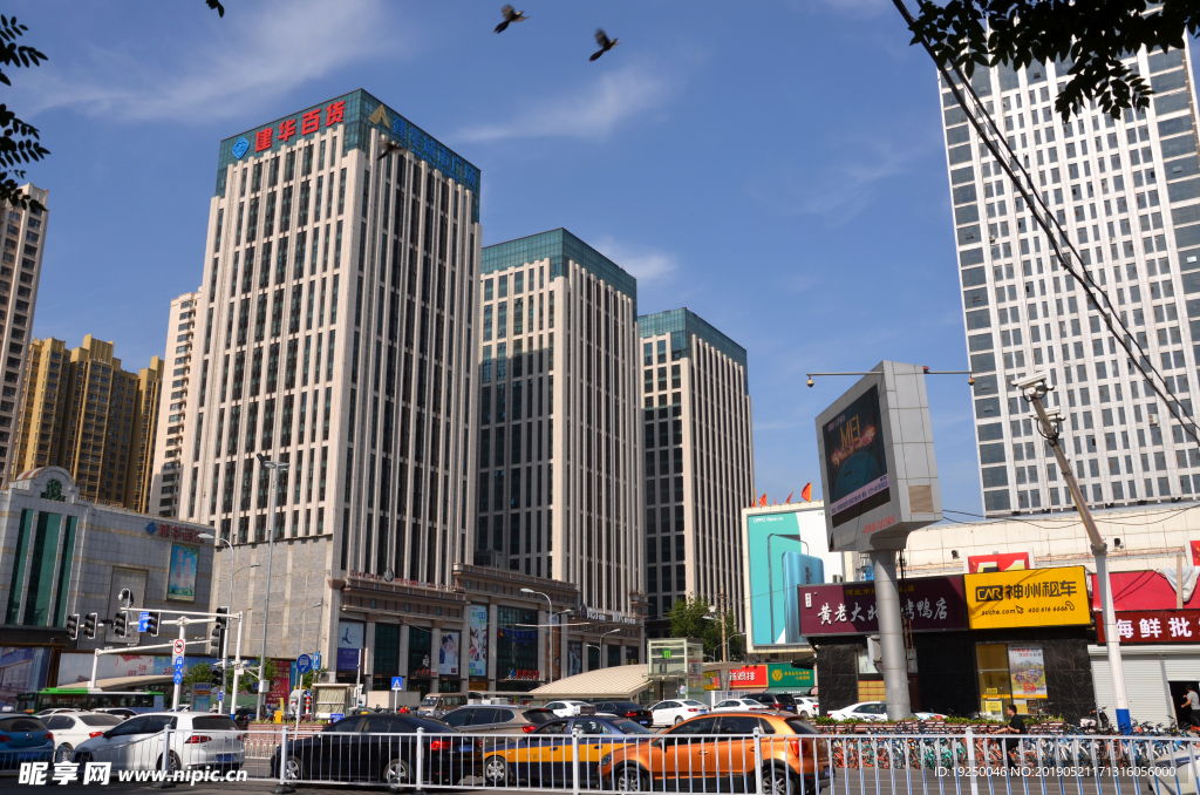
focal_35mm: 33
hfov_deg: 57.3
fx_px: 1098
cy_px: 398
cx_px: 600
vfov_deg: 39.8
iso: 100
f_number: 9
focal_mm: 22
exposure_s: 1/320
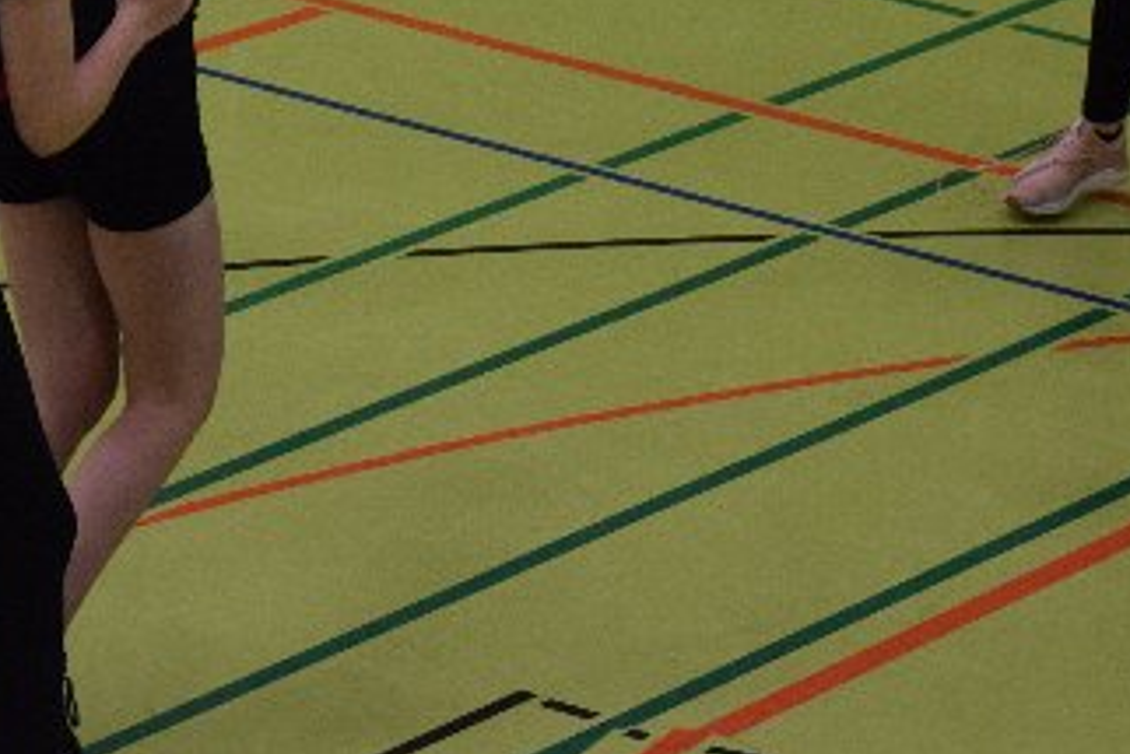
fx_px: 8478
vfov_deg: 5.1
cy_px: -254
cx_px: 375
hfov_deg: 7.6
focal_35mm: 270
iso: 2800
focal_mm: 58
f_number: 4
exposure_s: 1/500
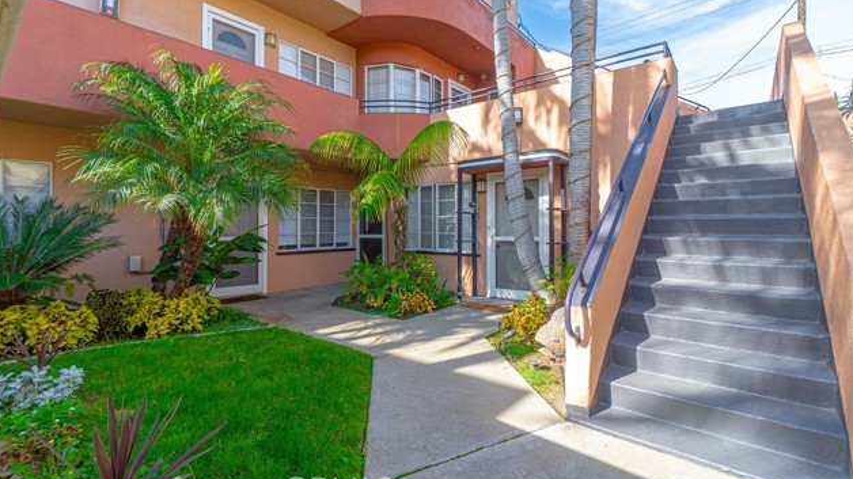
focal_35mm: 16
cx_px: 425
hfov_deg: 99.4
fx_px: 362
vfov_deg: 66.9
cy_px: 220
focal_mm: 10
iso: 100
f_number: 7.1
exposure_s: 1/100
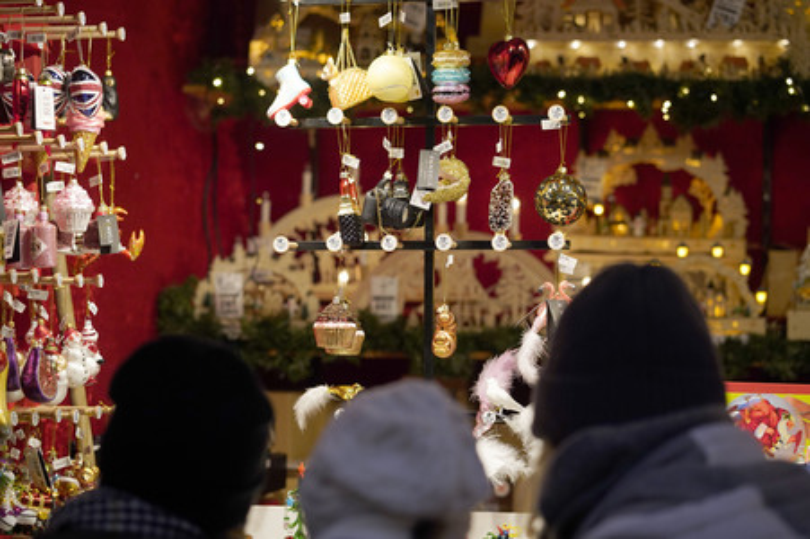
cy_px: 270
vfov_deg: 16.0
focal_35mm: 85
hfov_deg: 23.9
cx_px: 405
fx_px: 1911
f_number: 2.8
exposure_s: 1/400
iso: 1600
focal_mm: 85
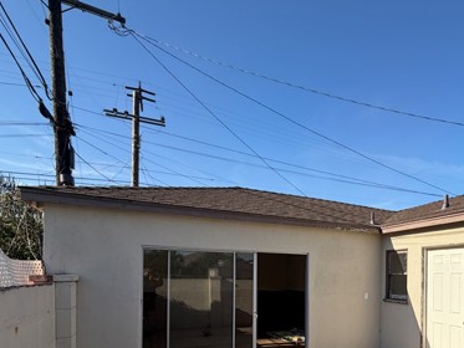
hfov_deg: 66.2
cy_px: 275
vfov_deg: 53.4
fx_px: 322
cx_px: 360
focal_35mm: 24
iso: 25
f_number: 2.2
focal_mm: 2.22
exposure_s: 1/770
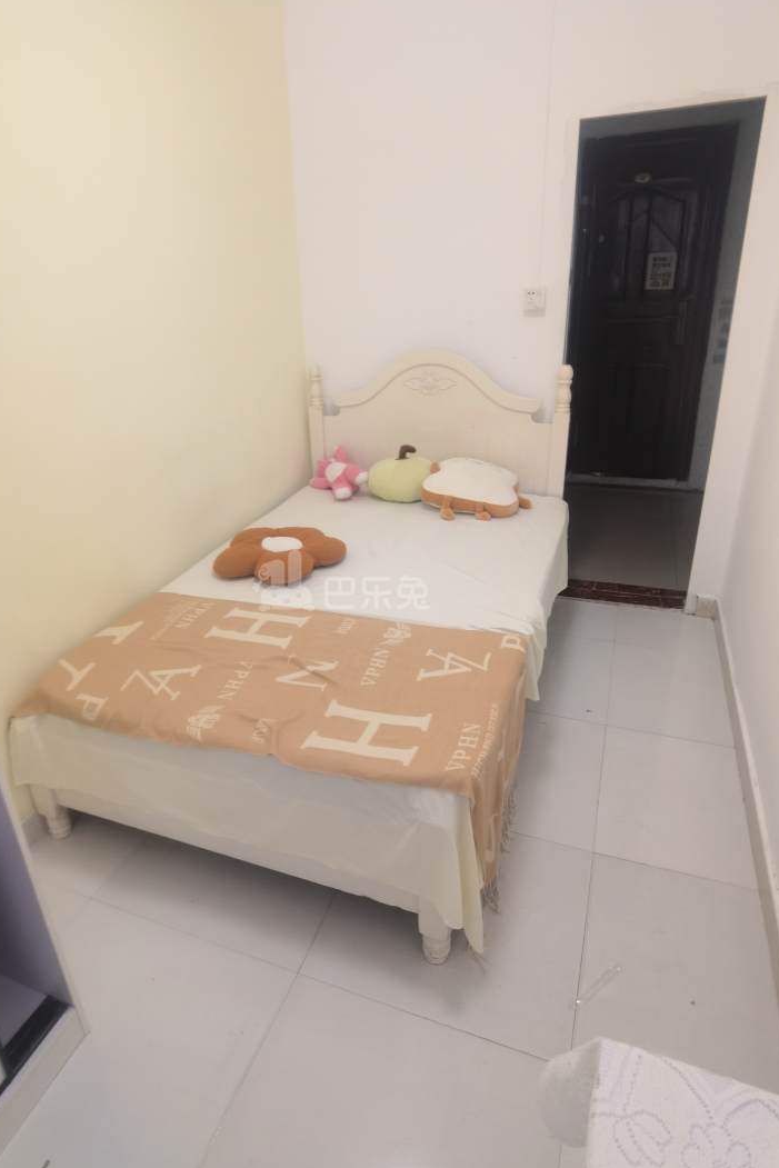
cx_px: 341
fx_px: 616
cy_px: 582
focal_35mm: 19
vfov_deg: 86.9
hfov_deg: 64.3
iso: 320
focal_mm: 4.4
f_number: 1.8
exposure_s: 1/33.3
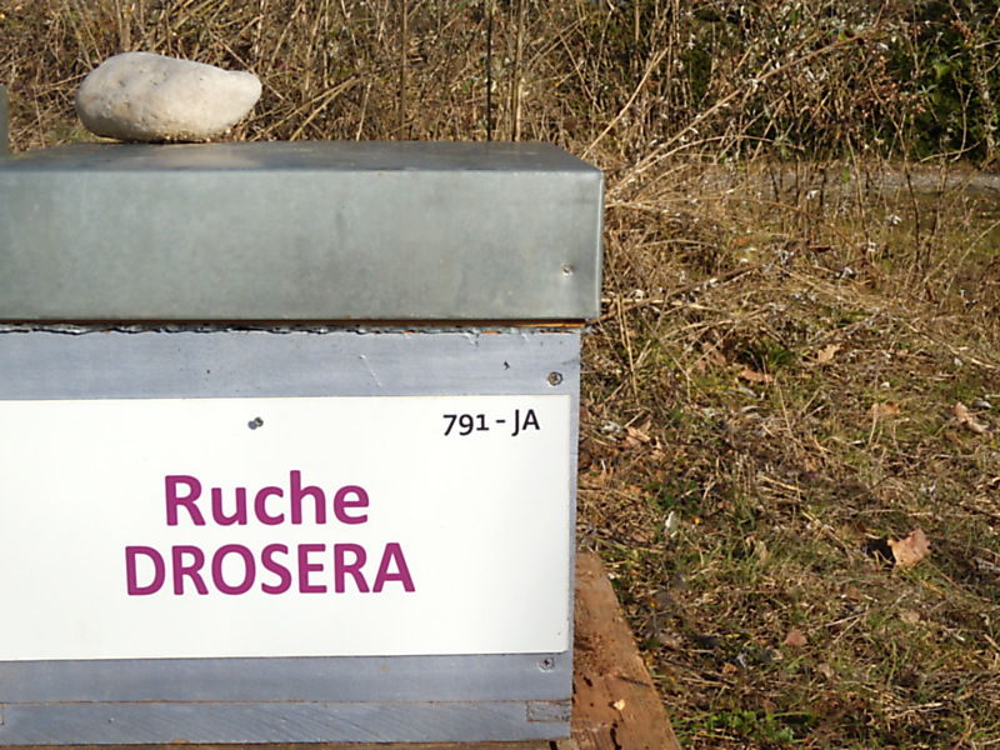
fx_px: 1444
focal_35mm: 50
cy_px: 375
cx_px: 500
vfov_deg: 29.1
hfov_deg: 38.2
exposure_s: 1/160
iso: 80
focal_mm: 8.8
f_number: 9.2
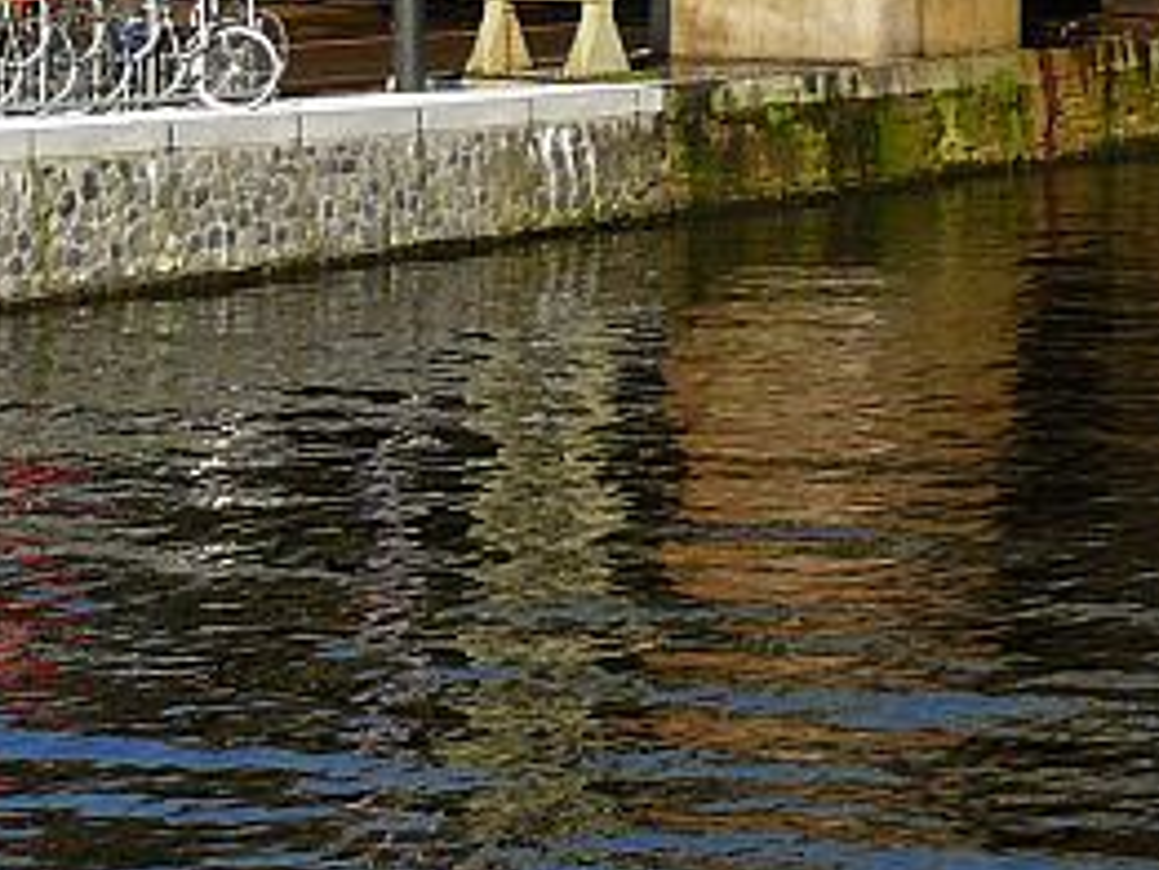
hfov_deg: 12.9
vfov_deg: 10.0
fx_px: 4723
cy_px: -688
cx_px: 1941
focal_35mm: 141
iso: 100
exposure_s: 1/320
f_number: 5.6
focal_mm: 6
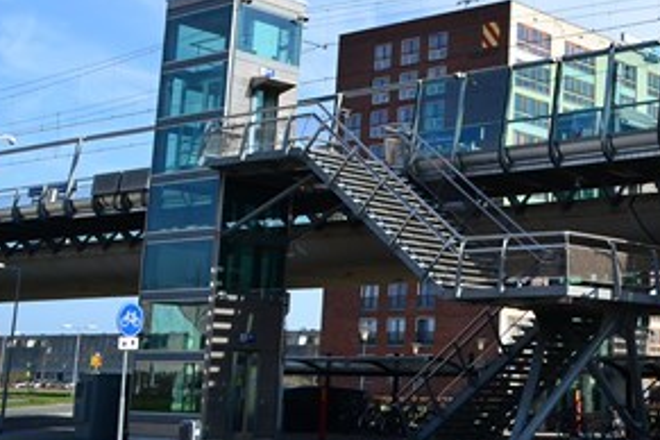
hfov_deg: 28.0
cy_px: 59
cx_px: 646
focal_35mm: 68
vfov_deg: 19.7
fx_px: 1247
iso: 800
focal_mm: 22
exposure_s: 1/640
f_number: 13
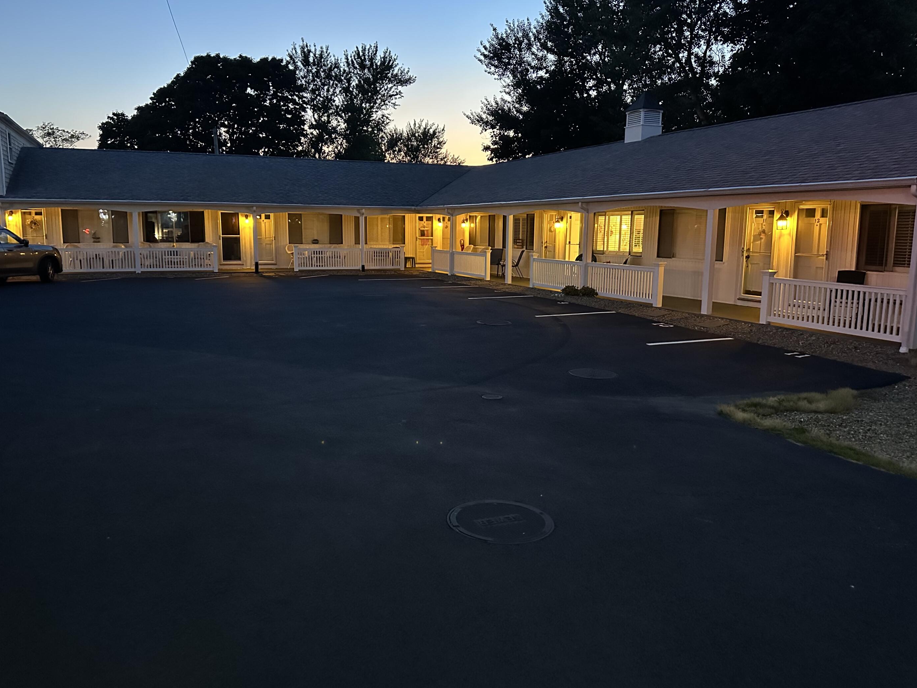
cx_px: 437
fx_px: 689
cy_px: 324
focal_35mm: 26
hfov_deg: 67.3
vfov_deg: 53.0
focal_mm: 6.86
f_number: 1.78
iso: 1250
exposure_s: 1/30
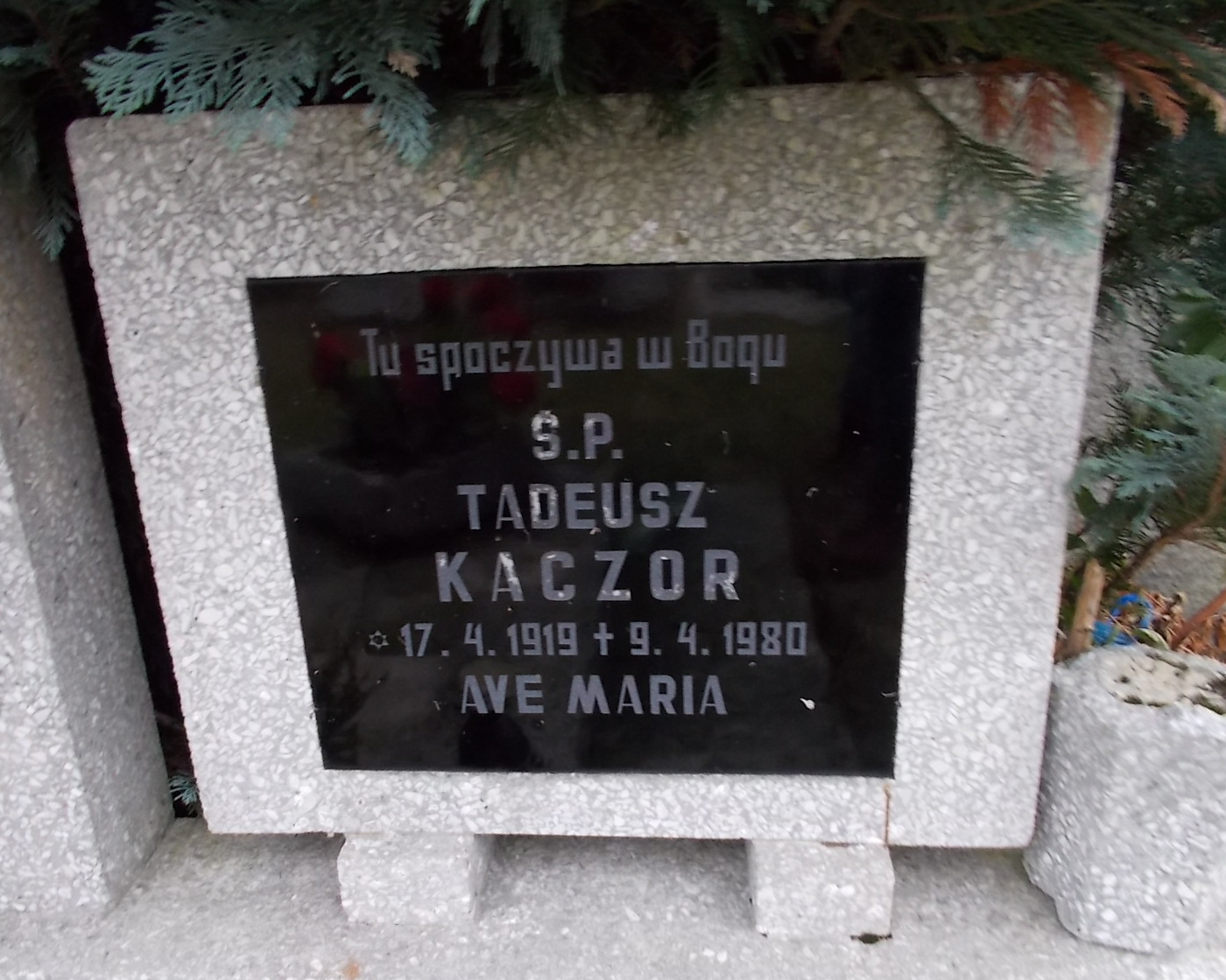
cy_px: 490
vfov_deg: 50.0
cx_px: 596
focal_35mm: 29
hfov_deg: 60.4
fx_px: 1052
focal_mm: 4.6
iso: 180
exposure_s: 1/25
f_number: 3.2
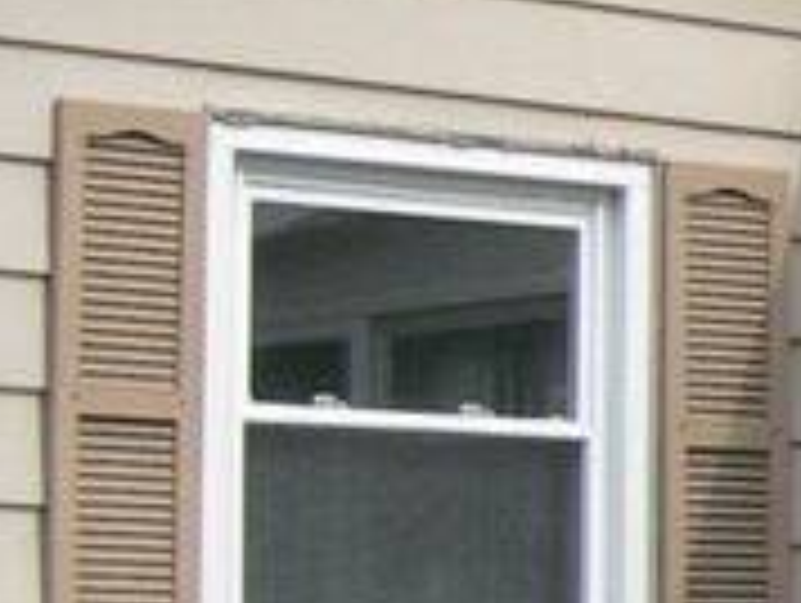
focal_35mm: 218
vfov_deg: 6.8
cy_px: 760
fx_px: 5051
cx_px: 2187
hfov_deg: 8.1
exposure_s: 1/251
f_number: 4.8
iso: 50
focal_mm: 7.8
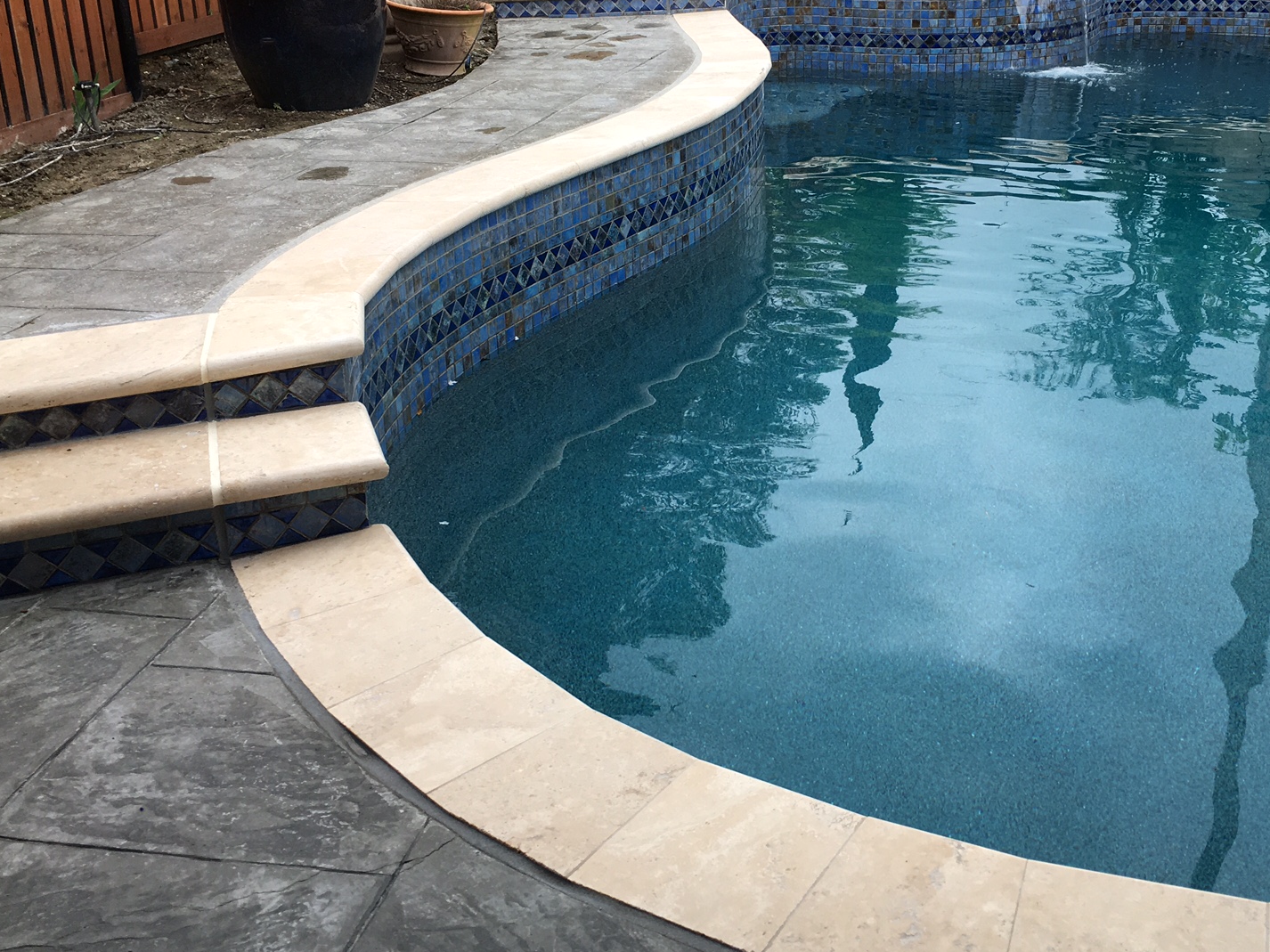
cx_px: 791
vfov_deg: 35.0
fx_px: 1504
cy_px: 383
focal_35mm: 41
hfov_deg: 45.4
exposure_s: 1/120
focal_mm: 4.15
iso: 25
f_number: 2.2
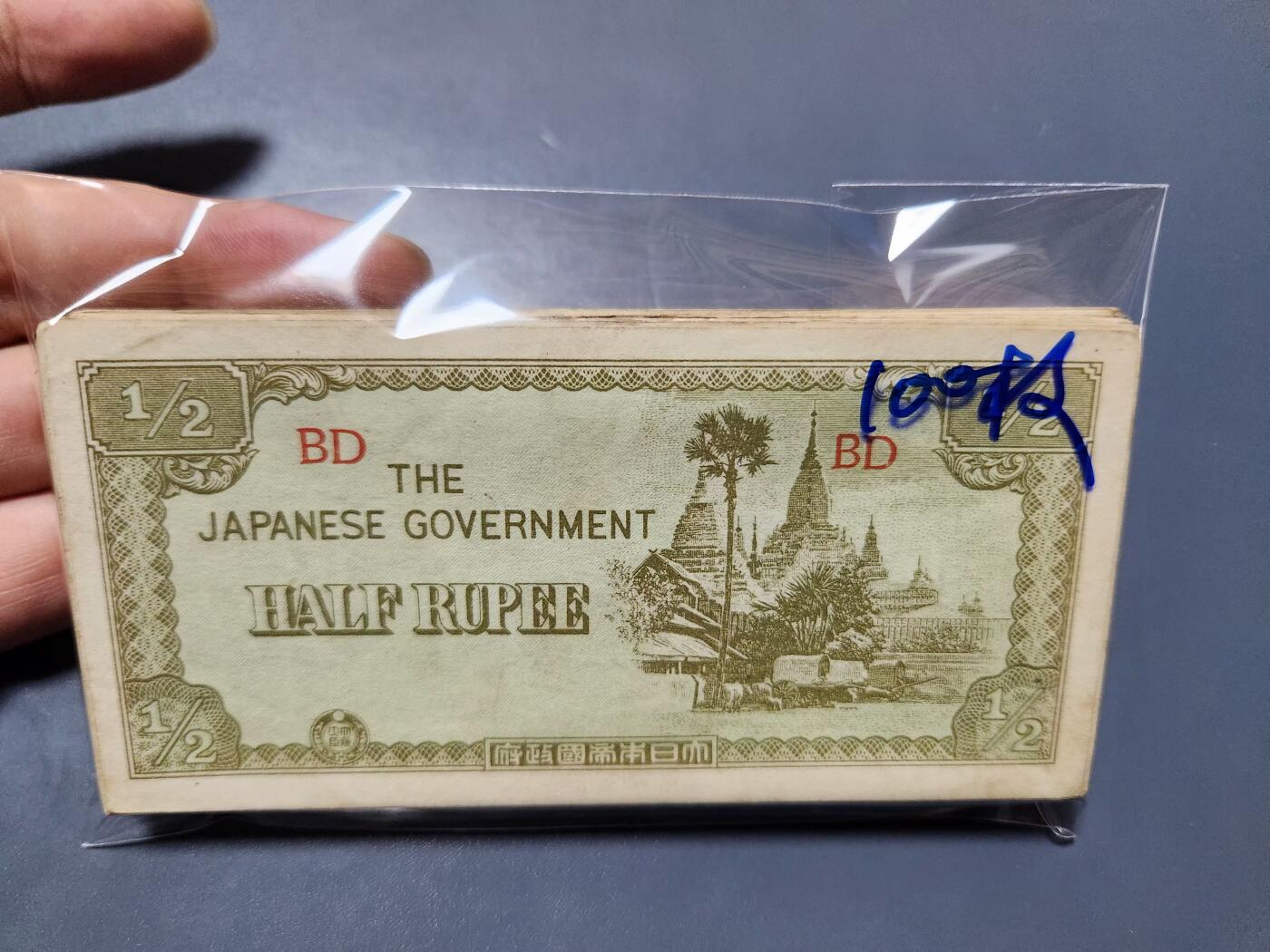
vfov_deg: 58.9
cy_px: 476
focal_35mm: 23
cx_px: 635
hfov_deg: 73.9
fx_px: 844
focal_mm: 5.4
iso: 1000
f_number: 1.8
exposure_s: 1/101
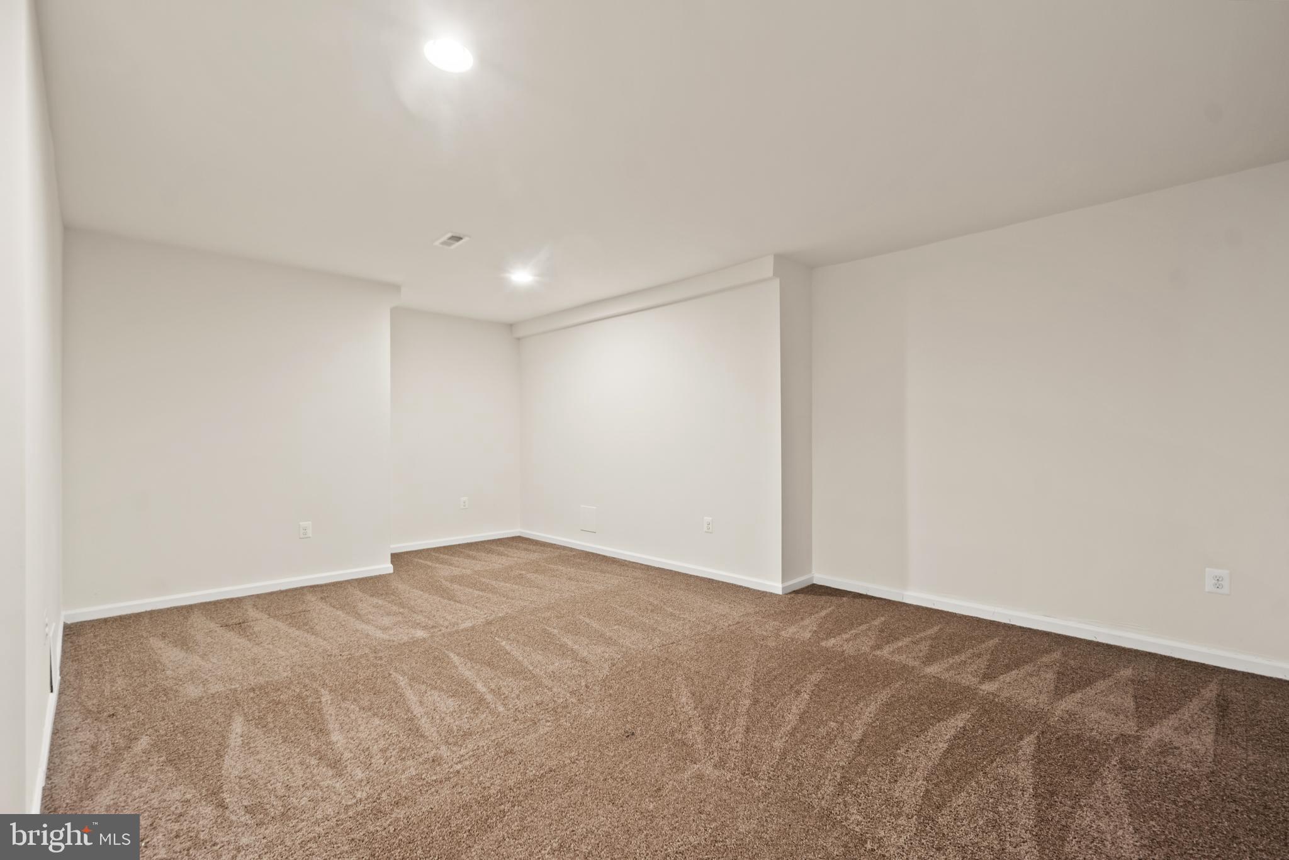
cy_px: 430
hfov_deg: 100.4
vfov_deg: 77.3
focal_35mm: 15
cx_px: 644
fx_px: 537
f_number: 8
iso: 100
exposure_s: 8
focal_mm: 10
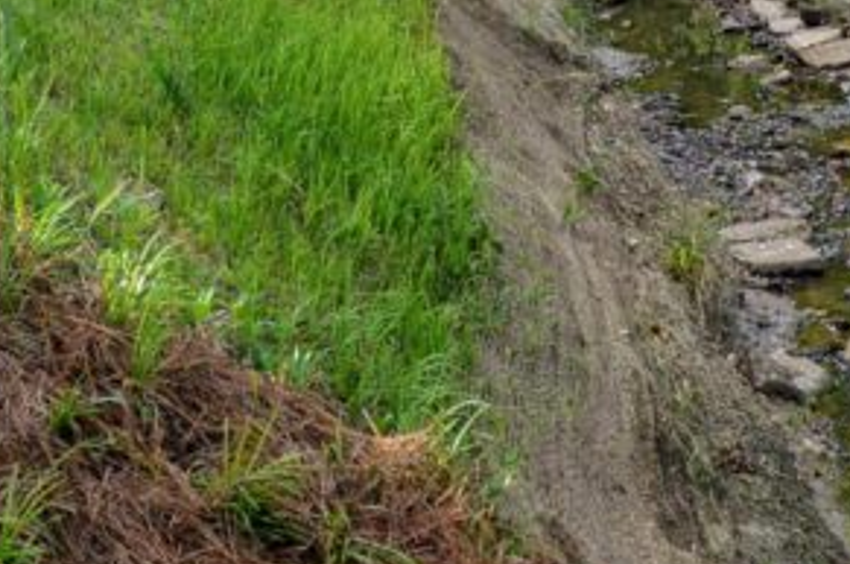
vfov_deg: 13.9
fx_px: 2239
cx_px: 424
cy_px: -134
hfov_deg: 21.5
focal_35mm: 95
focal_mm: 18
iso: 200
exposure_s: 1/160
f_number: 6.3
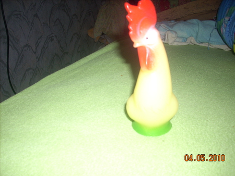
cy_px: 88
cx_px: 118
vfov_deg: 38.7
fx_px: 251
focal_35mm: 37
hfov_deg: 50.1
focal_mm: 6.2
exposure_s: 1/60
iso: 64
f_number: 2.8
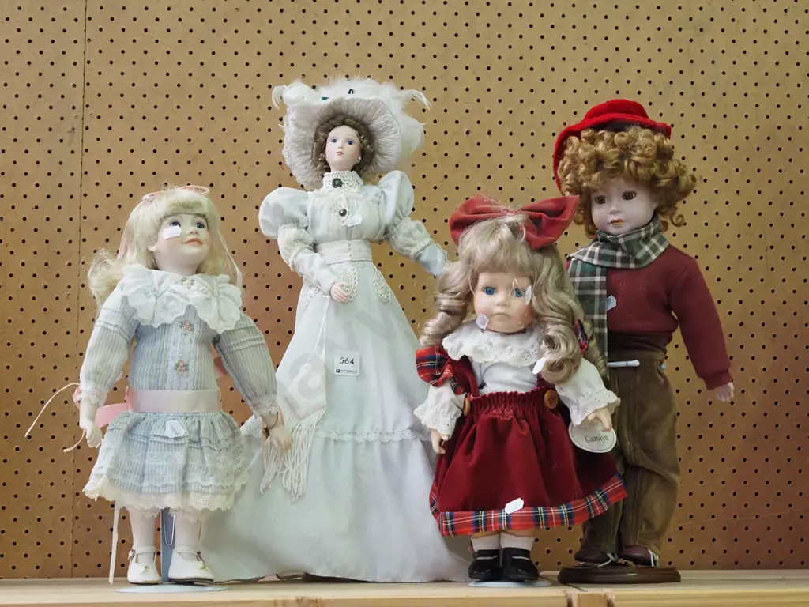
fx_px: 1636
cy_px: 304
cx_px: 404
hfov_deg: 27.8
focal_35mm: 70
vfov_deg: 21.0
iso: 3200
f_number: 5.6
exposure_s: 1/125
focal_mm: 35
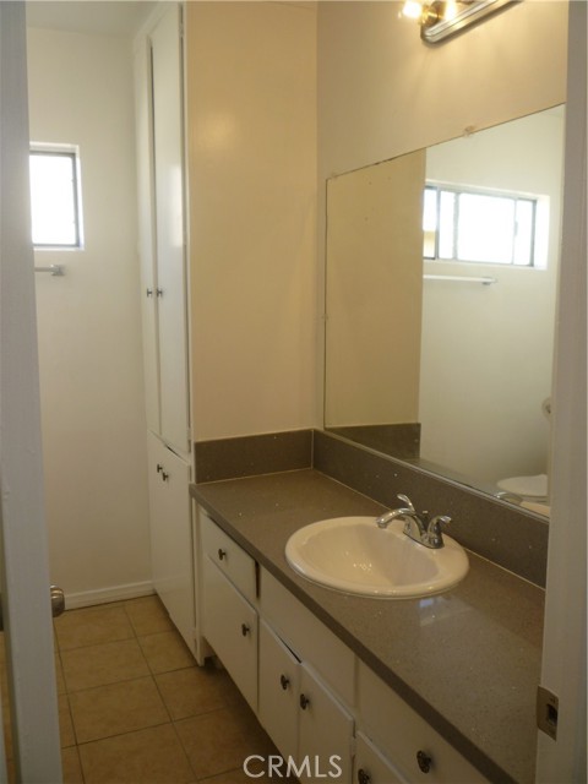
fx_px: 657
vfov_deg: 61.7
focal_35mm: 29
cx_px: 294
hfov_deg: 48.2
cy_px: 392
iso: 80
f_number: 3.3
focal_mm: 5.2
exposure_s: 1/40
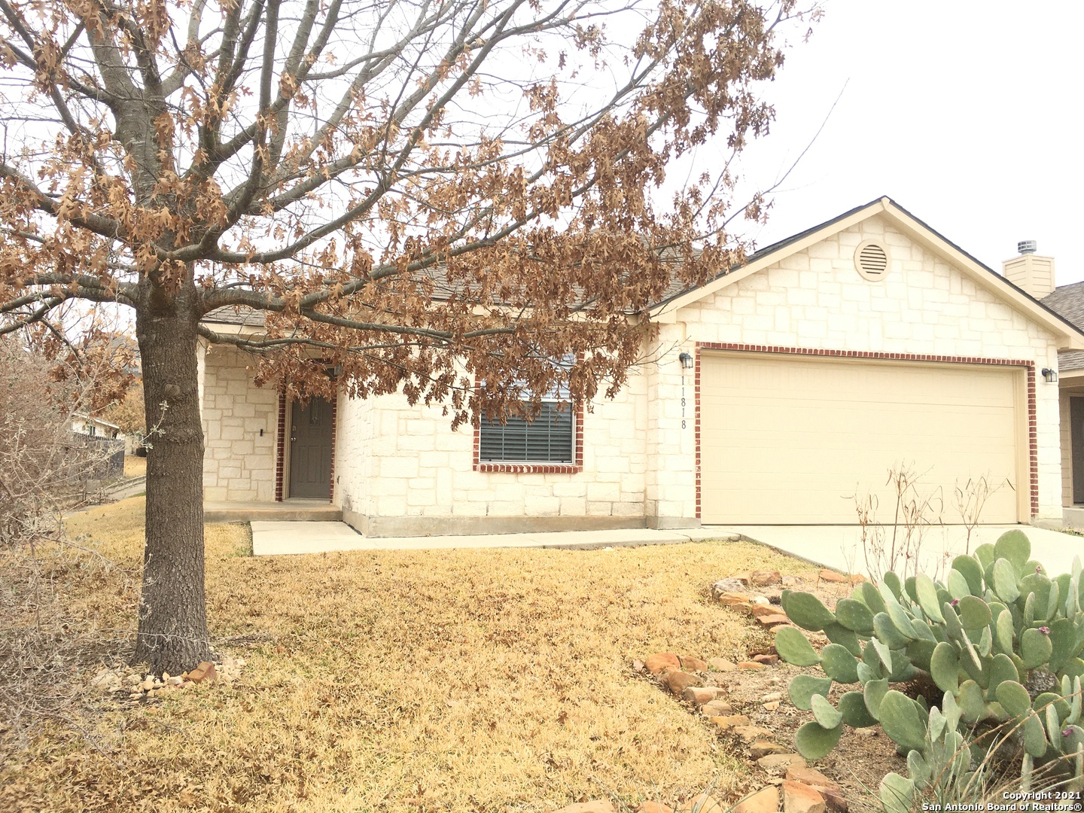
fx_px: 908
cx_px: 542
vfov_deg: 48.2
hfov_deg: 61.7
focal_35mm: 29
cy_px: 406
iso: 25
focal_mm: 4.15
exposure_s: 1/416
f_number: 2.2
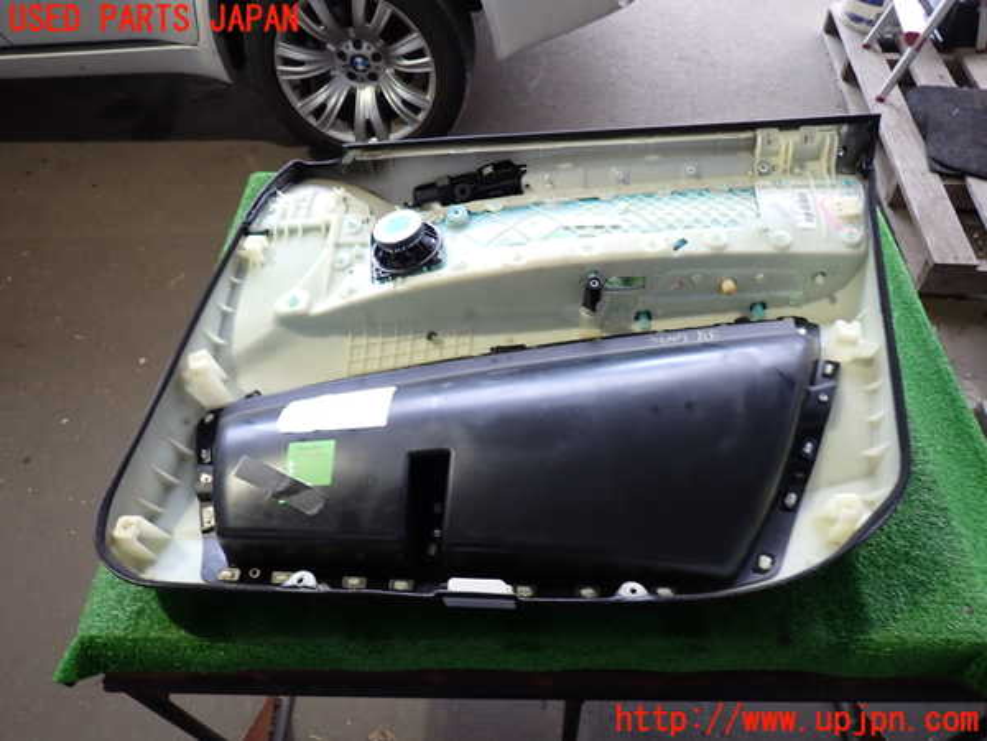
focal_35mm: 25
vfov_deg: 54.9
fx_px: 713
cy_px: 370
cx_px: 494
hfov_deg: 69.4
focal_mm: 4.5
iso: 200
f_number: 2
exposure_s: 1/40
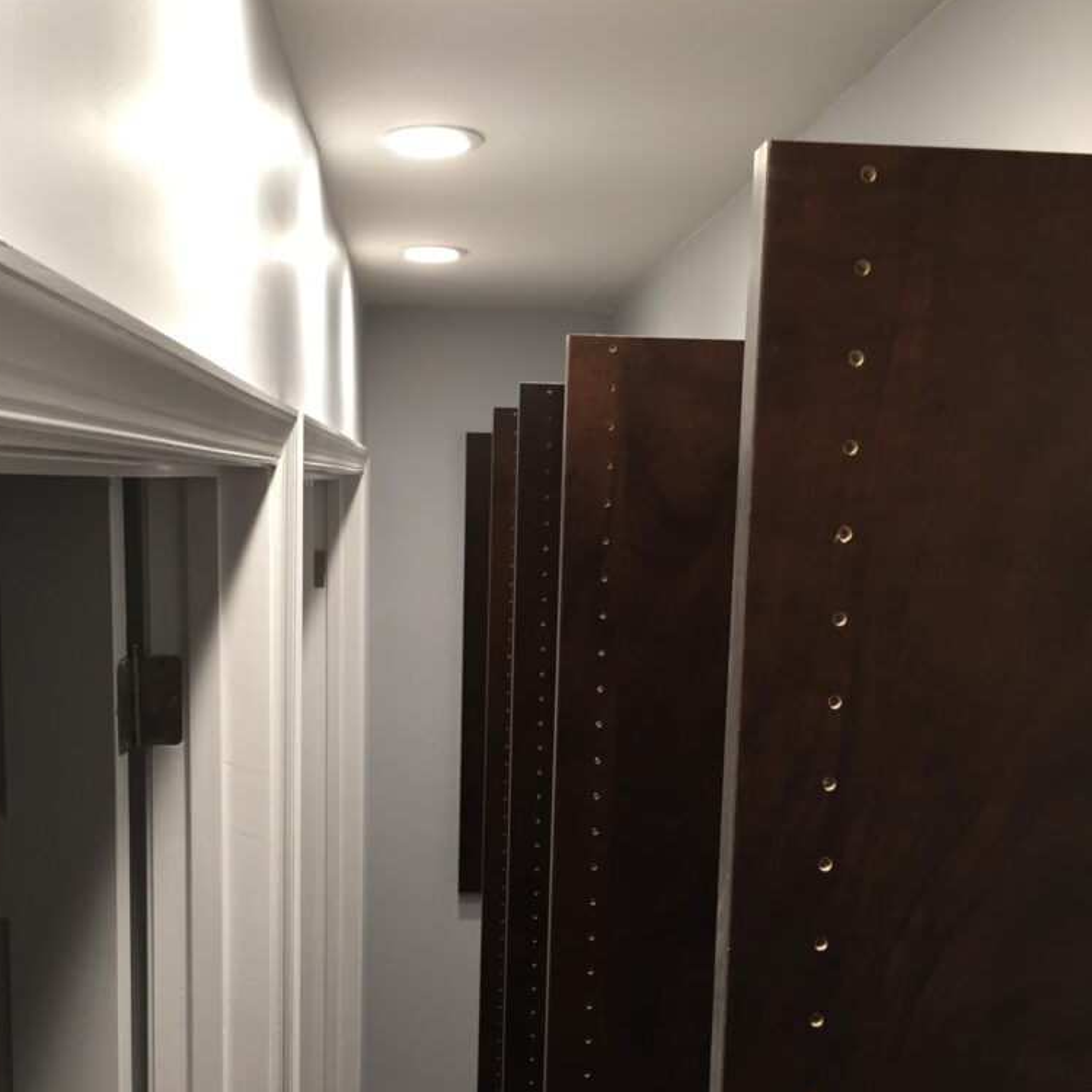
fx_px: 1249
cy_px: 661
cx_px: 537
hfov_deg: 47.2
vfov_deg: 46.9
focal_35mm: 35
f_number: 2.2
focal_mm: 4.15
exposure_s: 1/30
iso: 80
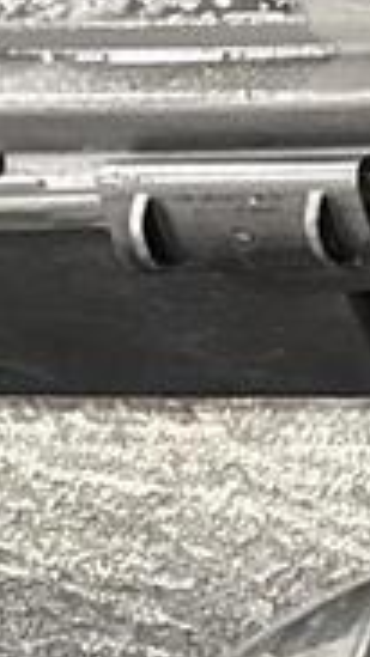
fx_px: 3591
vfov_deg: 10.3
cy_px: -180
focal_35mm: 206
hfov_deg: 4.2
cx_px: 2497
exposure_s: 1/50
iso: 800
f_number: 1.78
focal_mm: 6.76
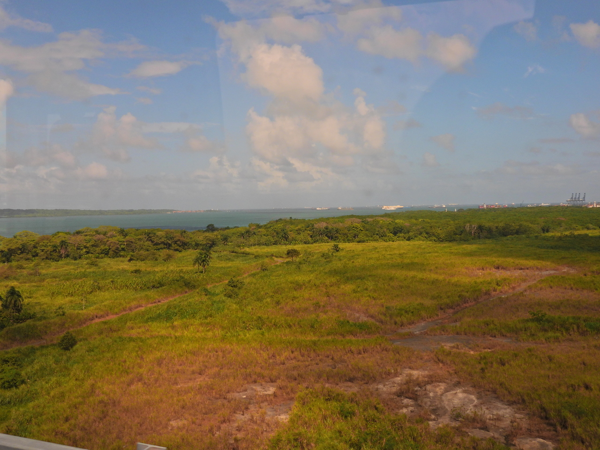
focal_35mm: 35
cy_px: 225
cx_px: 300
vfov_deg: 40.7
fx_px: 607
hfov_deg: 52.6
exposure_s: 1/800
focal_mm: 6.2
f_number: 3.2
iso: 100
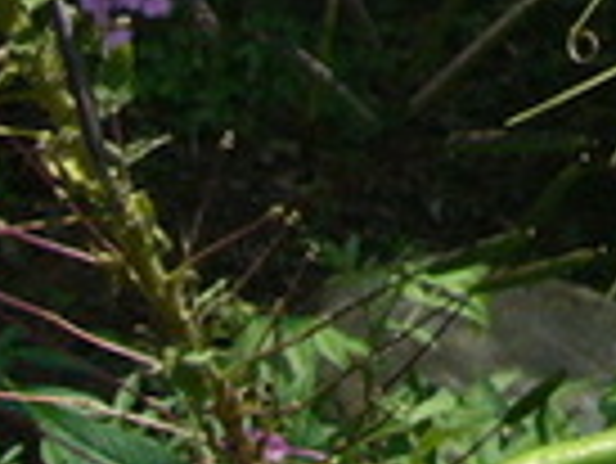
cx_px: 989
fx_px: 2725
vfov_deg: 9.1
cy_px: -482
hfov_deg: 12.2
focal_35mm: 153
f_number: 5.6
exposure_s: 1/250
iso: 80
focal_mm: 5.8
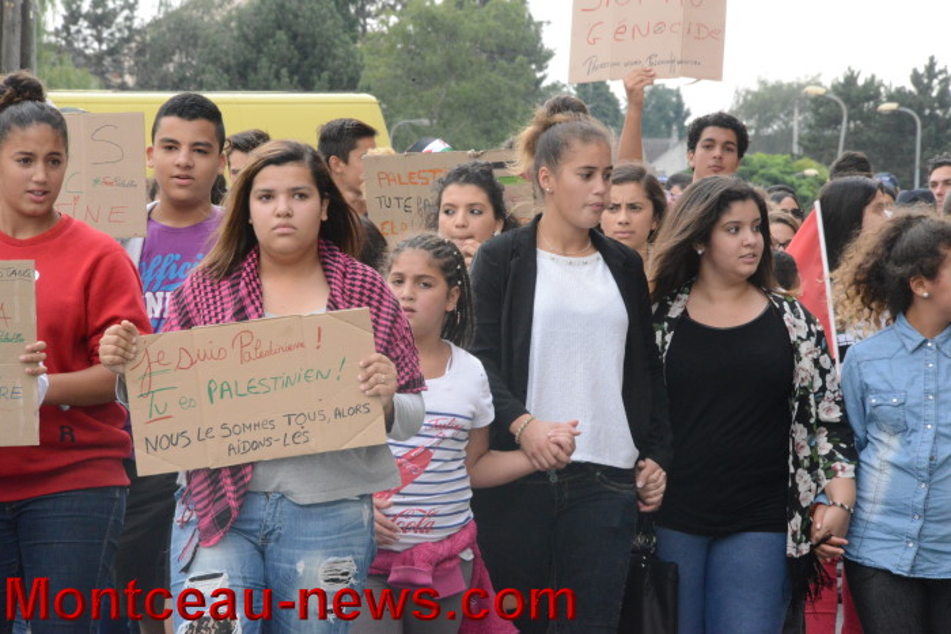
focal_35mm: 300
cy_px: 317
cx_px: 476
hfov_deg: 6.9
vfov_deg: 4.6
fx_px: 7926
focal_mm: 300
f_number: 32
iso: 6400
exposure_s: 1/250
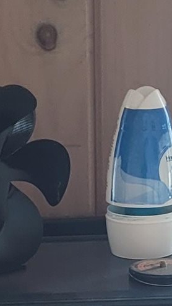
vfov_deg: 10.7
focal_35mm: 176
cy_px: 703
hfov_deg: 6.9
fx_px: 1427
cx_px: 87
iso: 50
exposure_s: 1/100
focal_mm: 5.4
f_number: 1.8
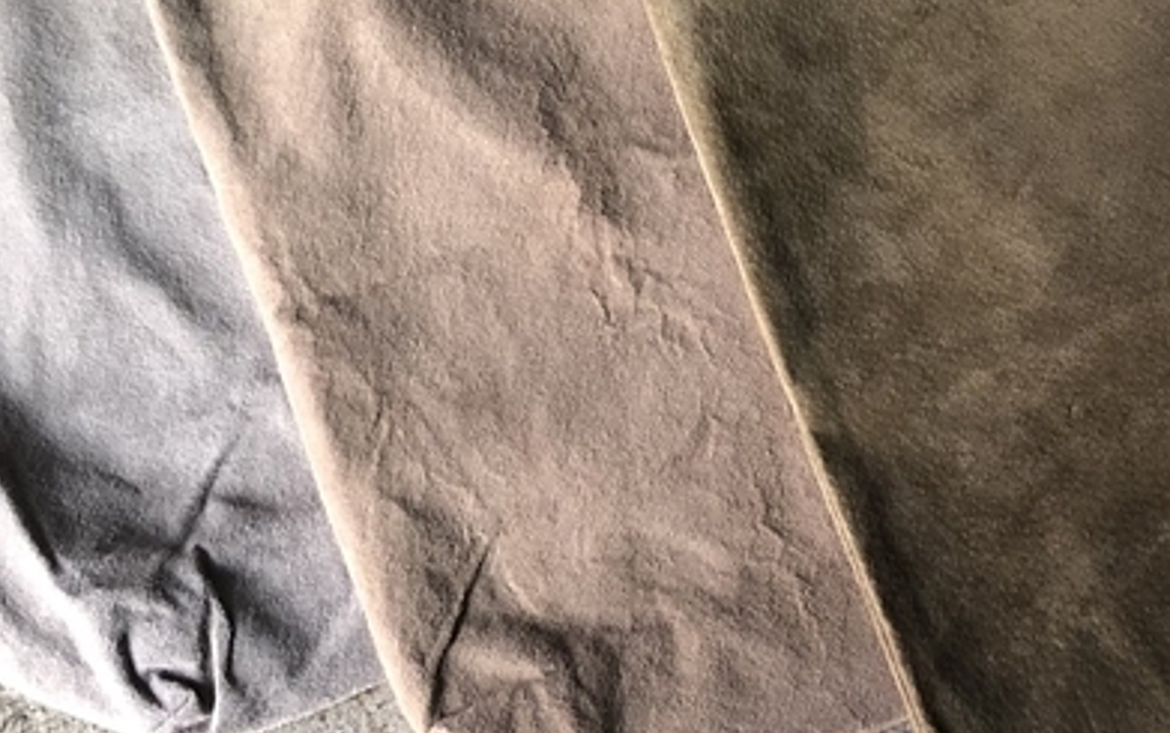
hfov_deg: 22.7
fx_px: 2904
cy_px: -12
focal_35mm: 91
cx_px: 721
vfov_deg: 14.2
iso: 40
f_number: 1.8
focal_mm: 4
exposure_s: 1/17
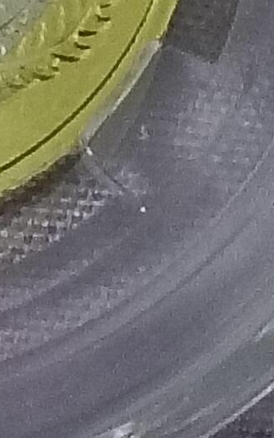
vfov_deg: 8.3
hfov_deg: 5.1
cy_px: 167
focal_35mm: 254
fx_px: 3037
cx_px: -132
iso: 1250
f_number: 1.8
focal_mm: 3.98
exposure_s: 1/20
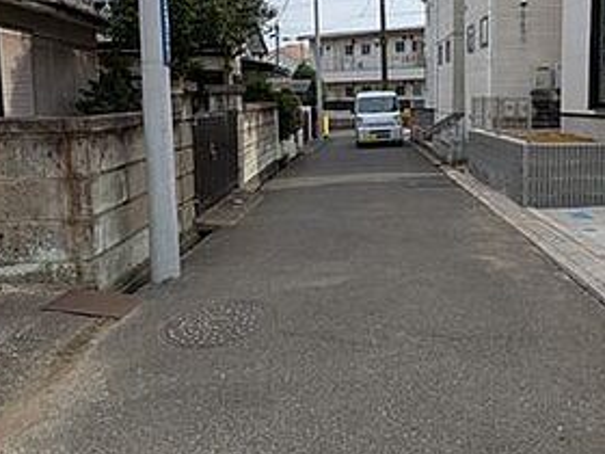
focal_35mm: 31
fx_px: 542
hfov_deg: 57.9
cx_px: 363
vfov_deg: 44.6
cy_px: 144
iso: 50
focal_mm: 1.83
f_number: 2.2
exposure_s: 1/1481
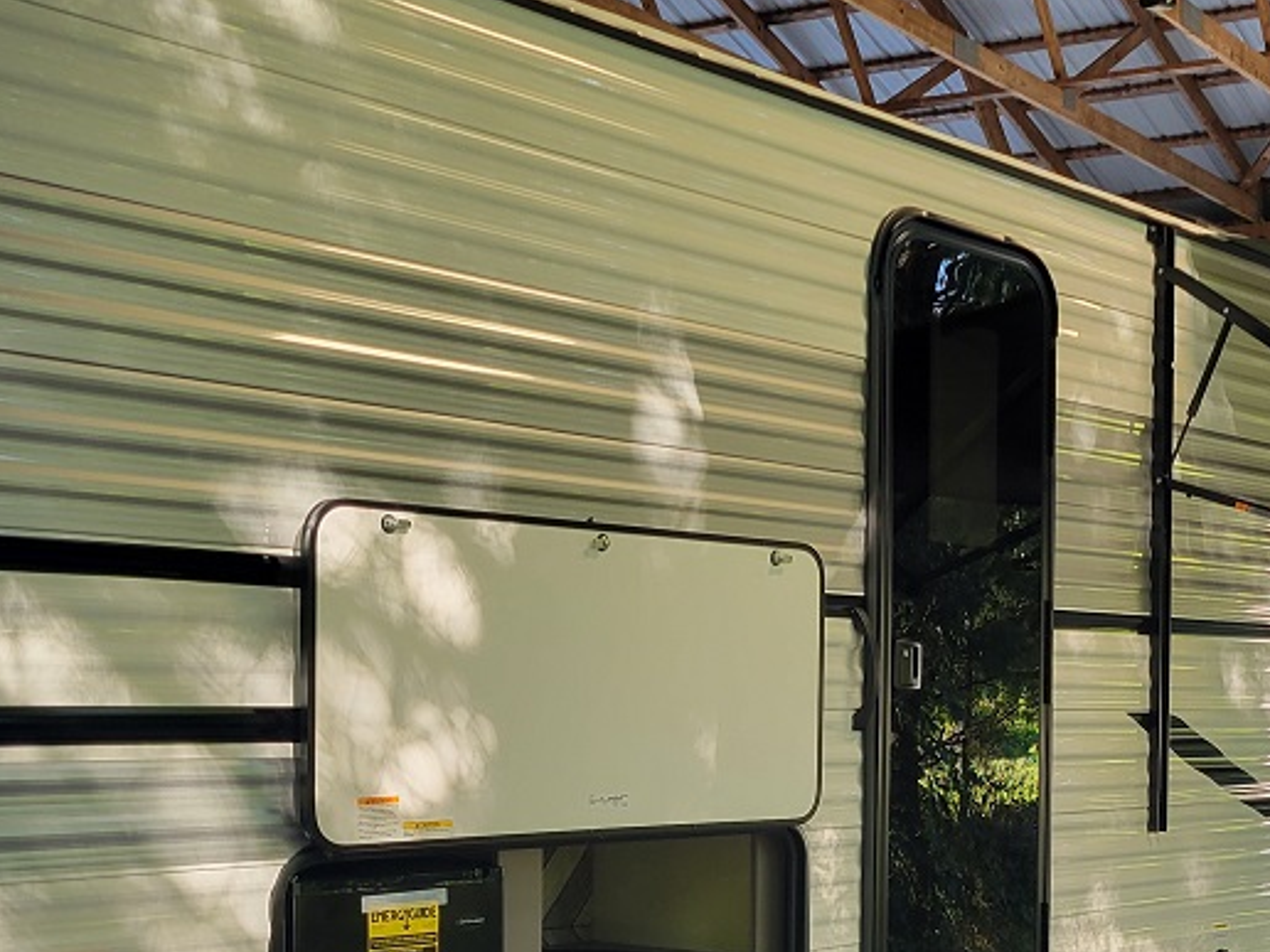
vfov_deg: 23.8
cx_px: 997
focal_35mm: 61
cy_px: 699
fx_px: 2238
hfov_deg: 31.0
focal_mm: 5.4
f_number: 1.8
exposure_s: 1/120
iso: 80
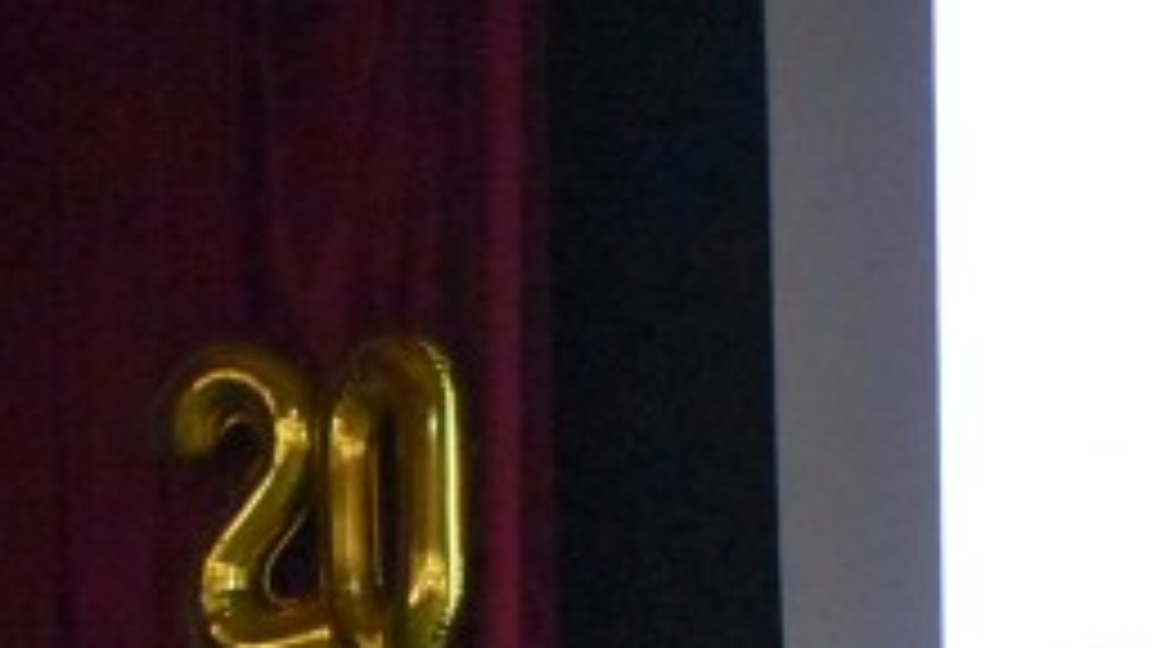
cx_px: 387
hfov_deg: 12.0
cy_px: 1532
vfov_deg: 6.5
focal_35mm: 179
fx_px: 5474
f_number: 4
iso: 10000
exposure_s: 1/60
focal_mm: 27
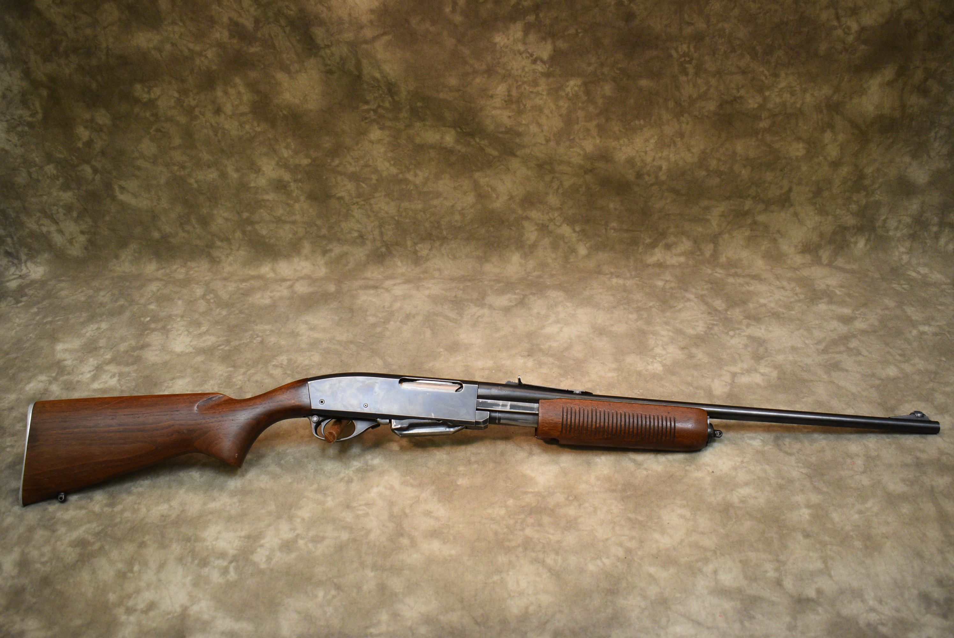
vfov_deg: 38.4
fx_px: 915
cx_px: 477
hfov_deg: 55.1
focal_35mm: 34
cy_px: 319
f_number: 3.8
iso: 1400
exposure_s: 1/125
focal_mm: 23
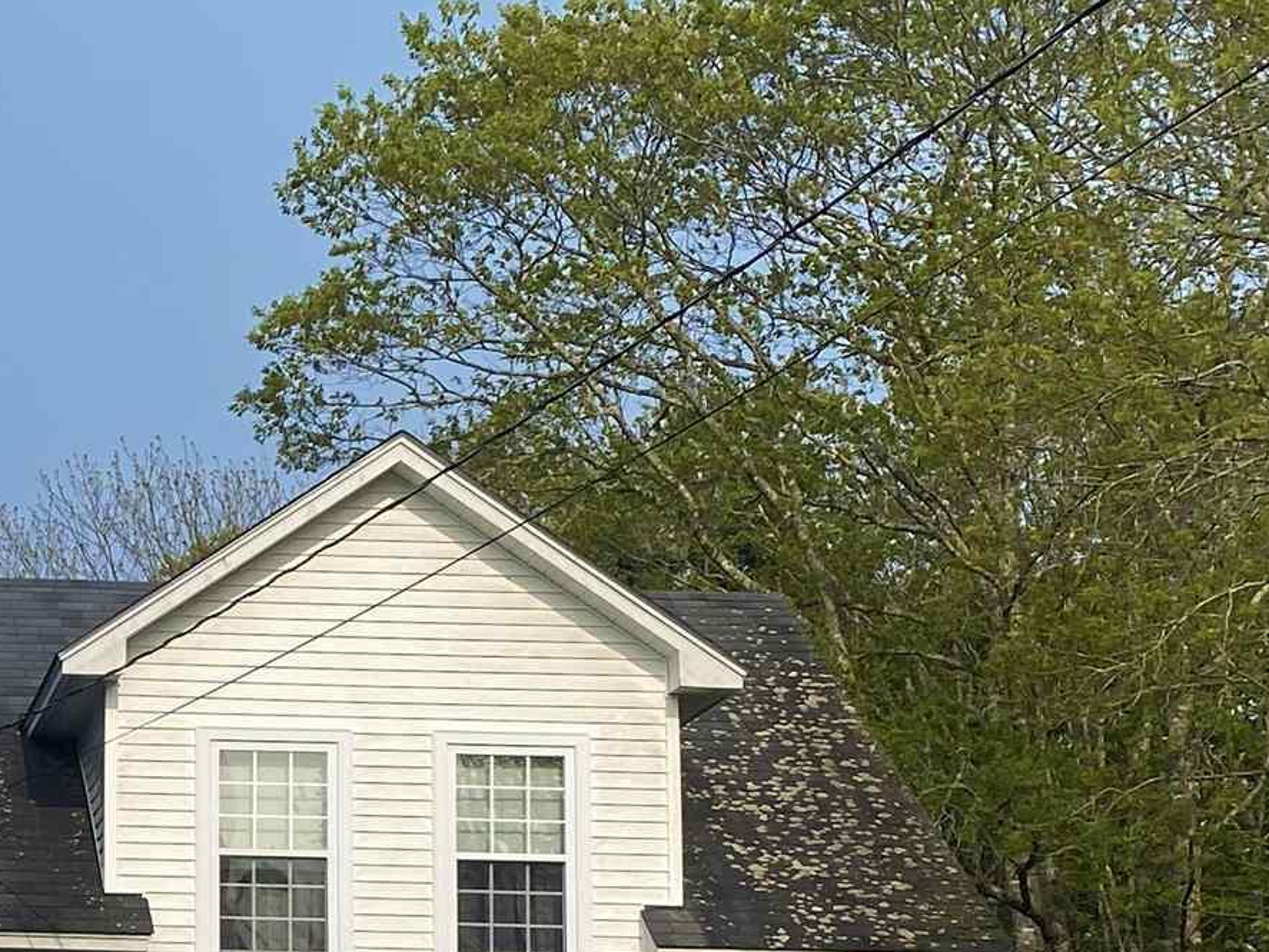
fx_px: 3301
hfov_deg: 20.3
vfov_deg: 16.1
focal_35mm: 90
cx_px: -273
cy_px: 982
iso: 32
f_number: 1.8
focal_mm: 4.25
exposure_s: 1/3125
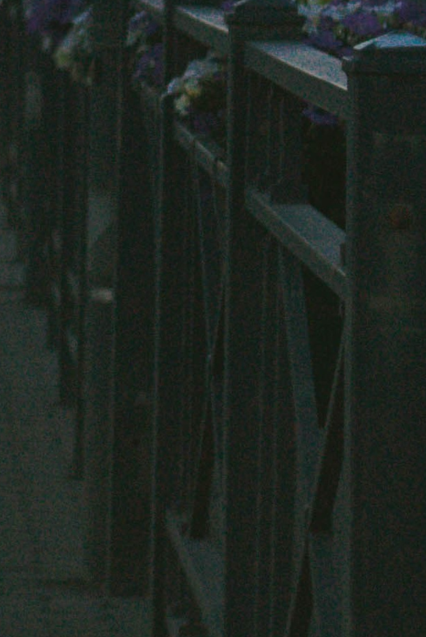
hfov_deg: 3.9
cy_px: -390
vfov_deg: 5.9
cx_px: -243
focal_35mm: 347
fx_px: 6147
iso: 800
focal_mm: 55
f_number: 5.6
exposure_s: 1/400
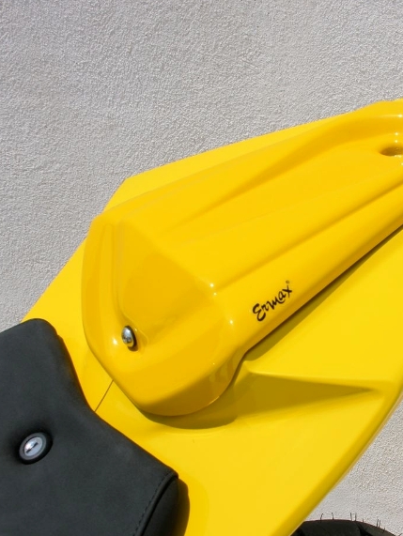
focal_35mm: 49
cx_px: 256
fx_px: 760
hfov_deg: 29.6
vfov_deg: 38.6
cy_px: 335
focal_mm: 8.9
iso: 50
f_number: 7.1
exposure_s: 1/280
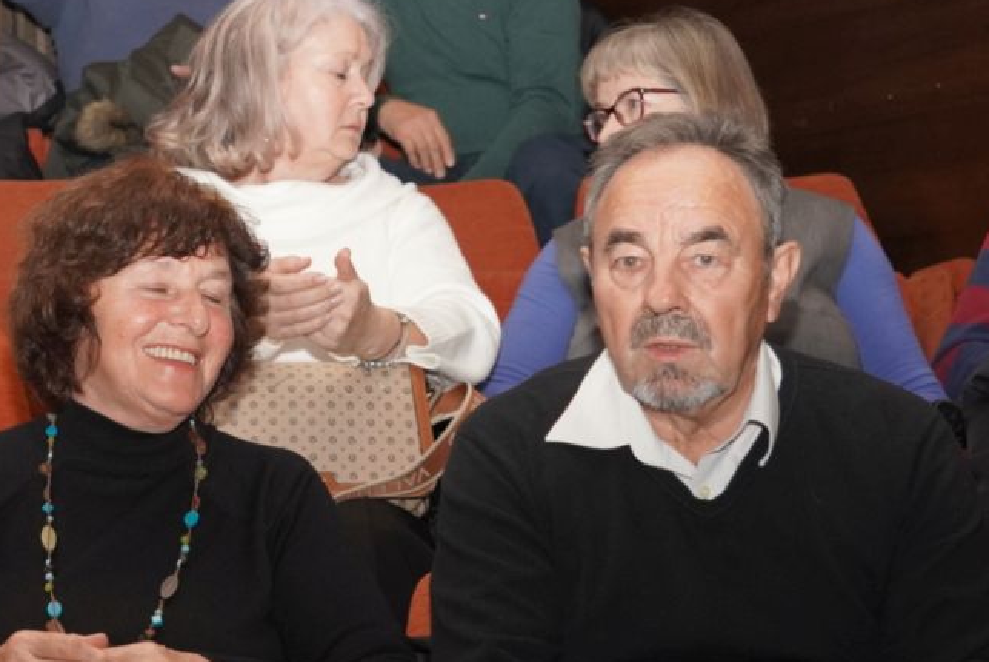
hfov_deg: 19.5
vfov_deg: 13.4
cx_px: 66
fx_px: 2811
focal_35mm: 102
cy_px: 333
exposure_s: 1/200
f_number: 3.2
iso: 800
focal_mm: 27.4
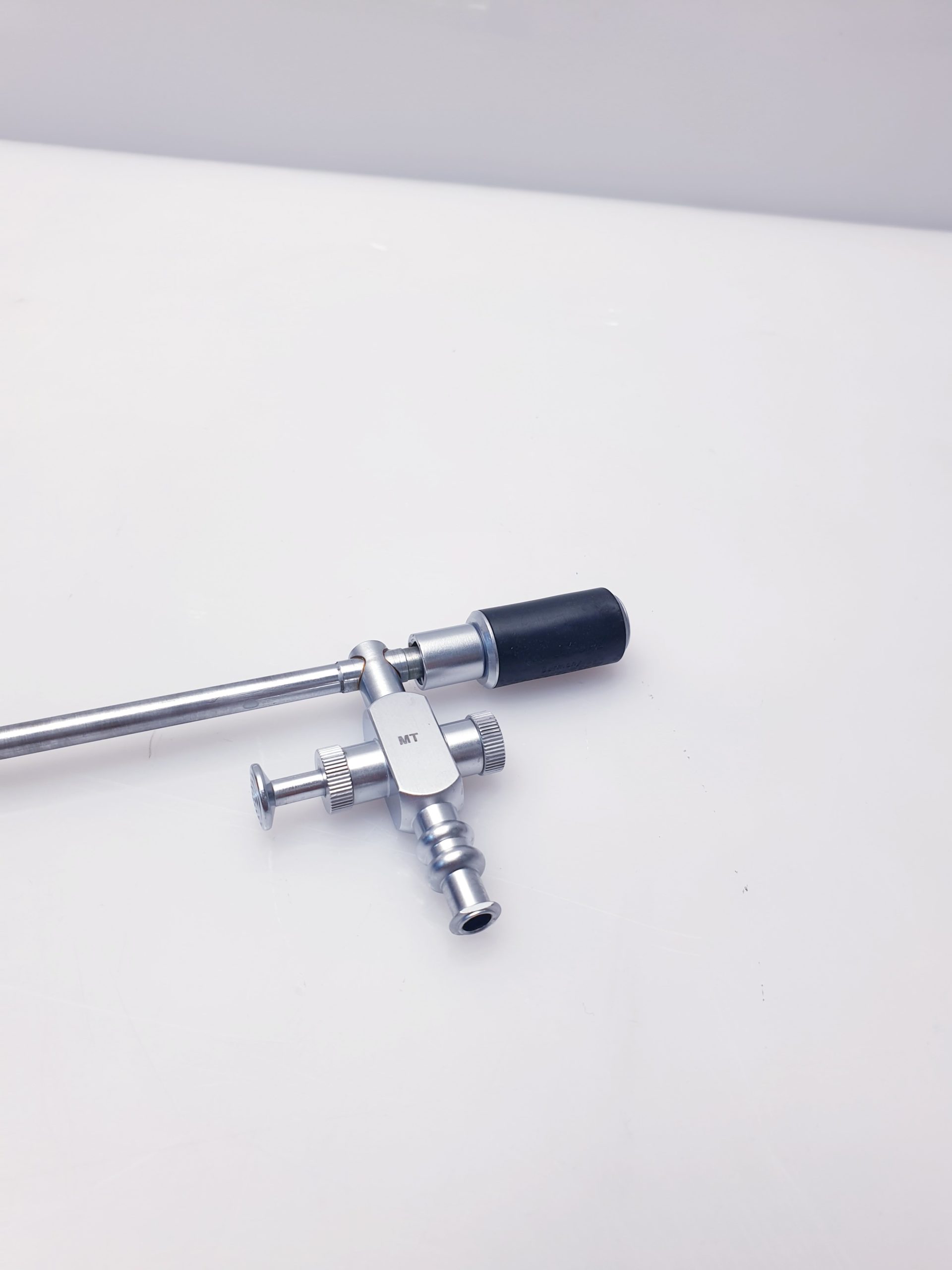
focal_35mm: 26
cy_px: 635
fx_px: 953
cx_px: 476
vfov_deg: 67.3
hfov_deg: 53.1
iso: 64
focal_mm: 4.3
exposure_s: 1/100
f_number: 2.4
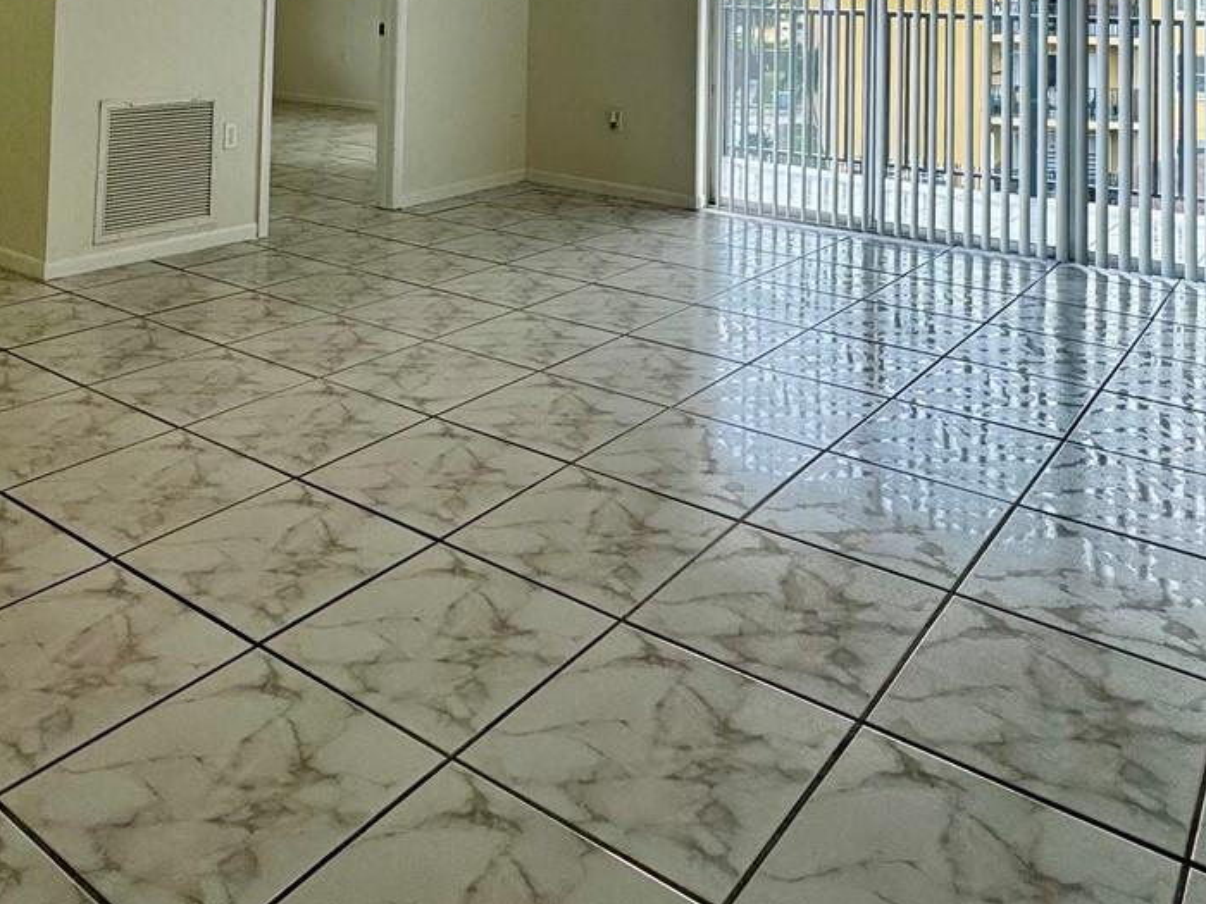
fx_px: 1115
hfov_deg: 56.8
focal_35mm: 32
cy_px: -40
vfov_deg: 38.2
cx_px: 575
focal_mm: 2.22
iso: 40
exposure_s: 1/185
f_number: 2.2
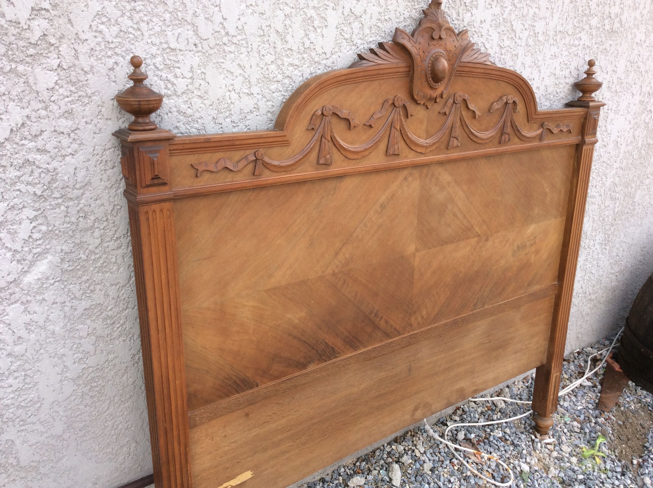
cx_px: 326
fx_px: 603
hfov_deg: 56.9
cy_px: 244
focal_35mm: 32
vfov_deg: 44.1
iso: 32
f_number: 2.4
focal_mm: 3.3
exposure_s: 1/282
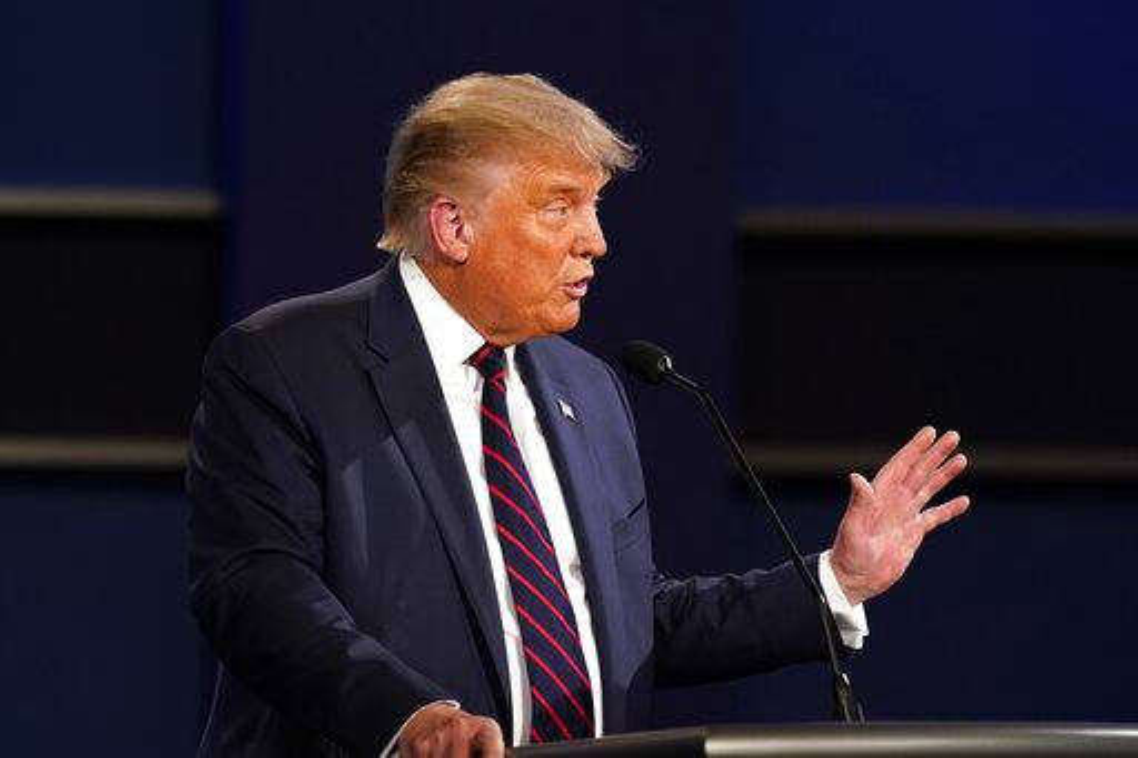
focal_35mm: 400
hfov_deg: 5.2
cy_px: 379
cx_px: 569
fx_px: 12640
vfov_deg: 3.4
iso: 3200
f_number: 3.5
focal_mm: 400
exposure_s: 1/320
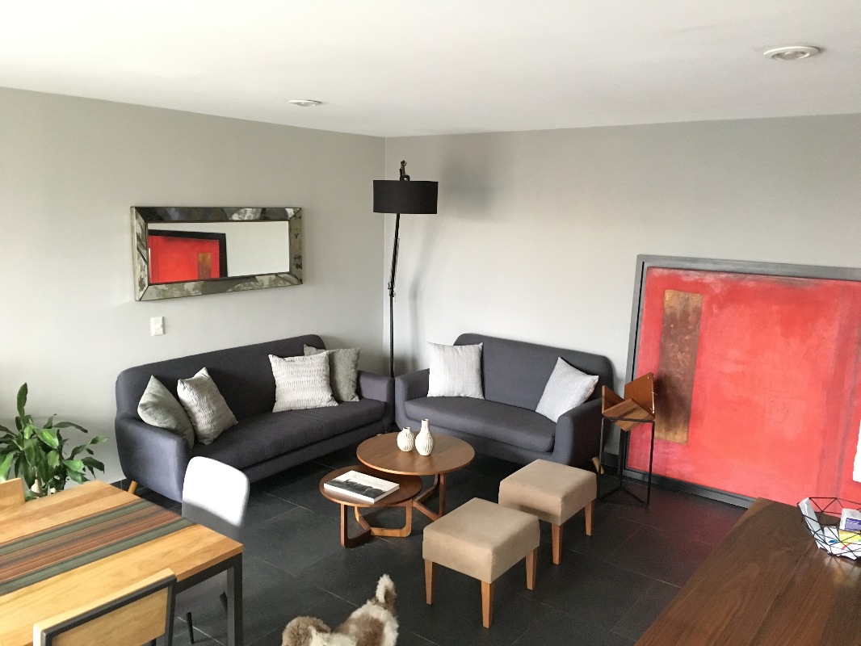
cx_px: 430
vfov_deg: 48.2
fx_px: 721
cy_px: 323
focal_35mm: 29
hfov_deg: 61.6
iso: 250
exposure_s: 1/15
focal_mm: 4.15
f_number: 2.2
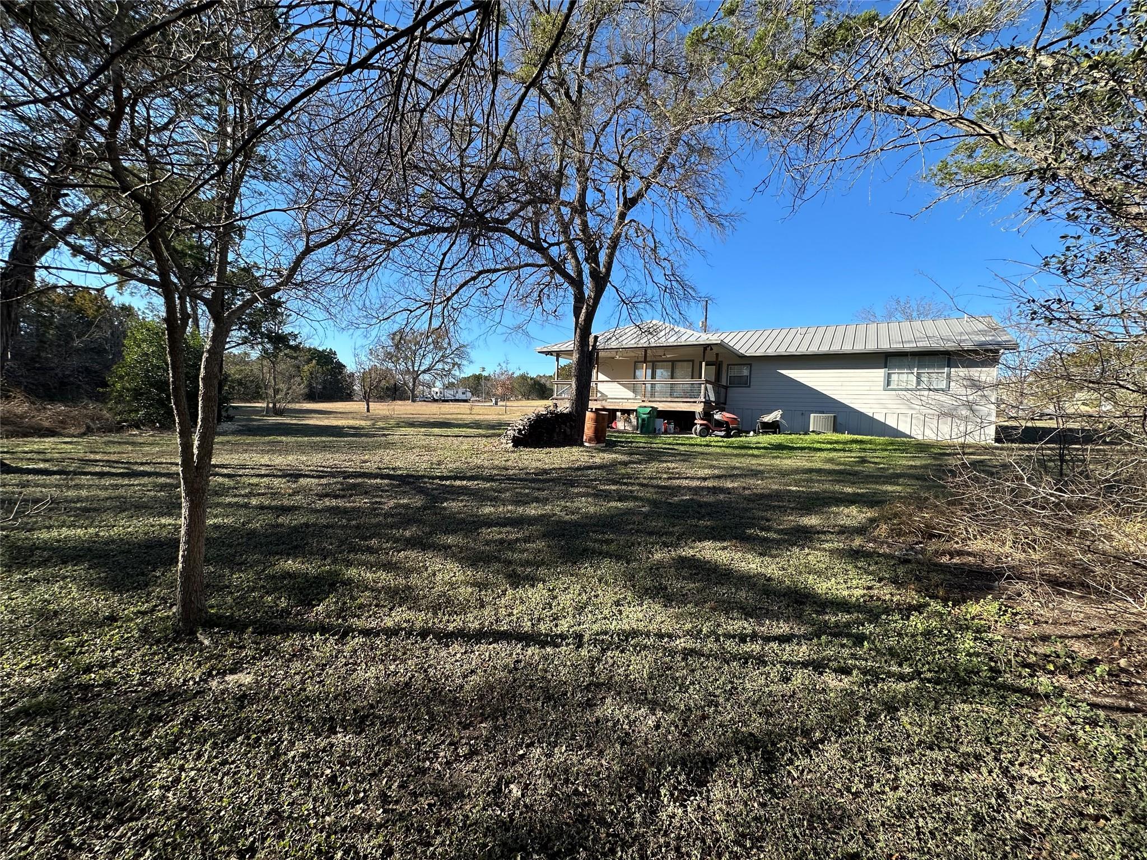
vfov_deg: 85.7
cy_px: 430
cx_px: 574
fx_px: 464
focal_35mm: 14
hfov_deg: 102.1
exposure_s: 1/790
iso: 40
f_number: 2.2
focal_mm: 2.22
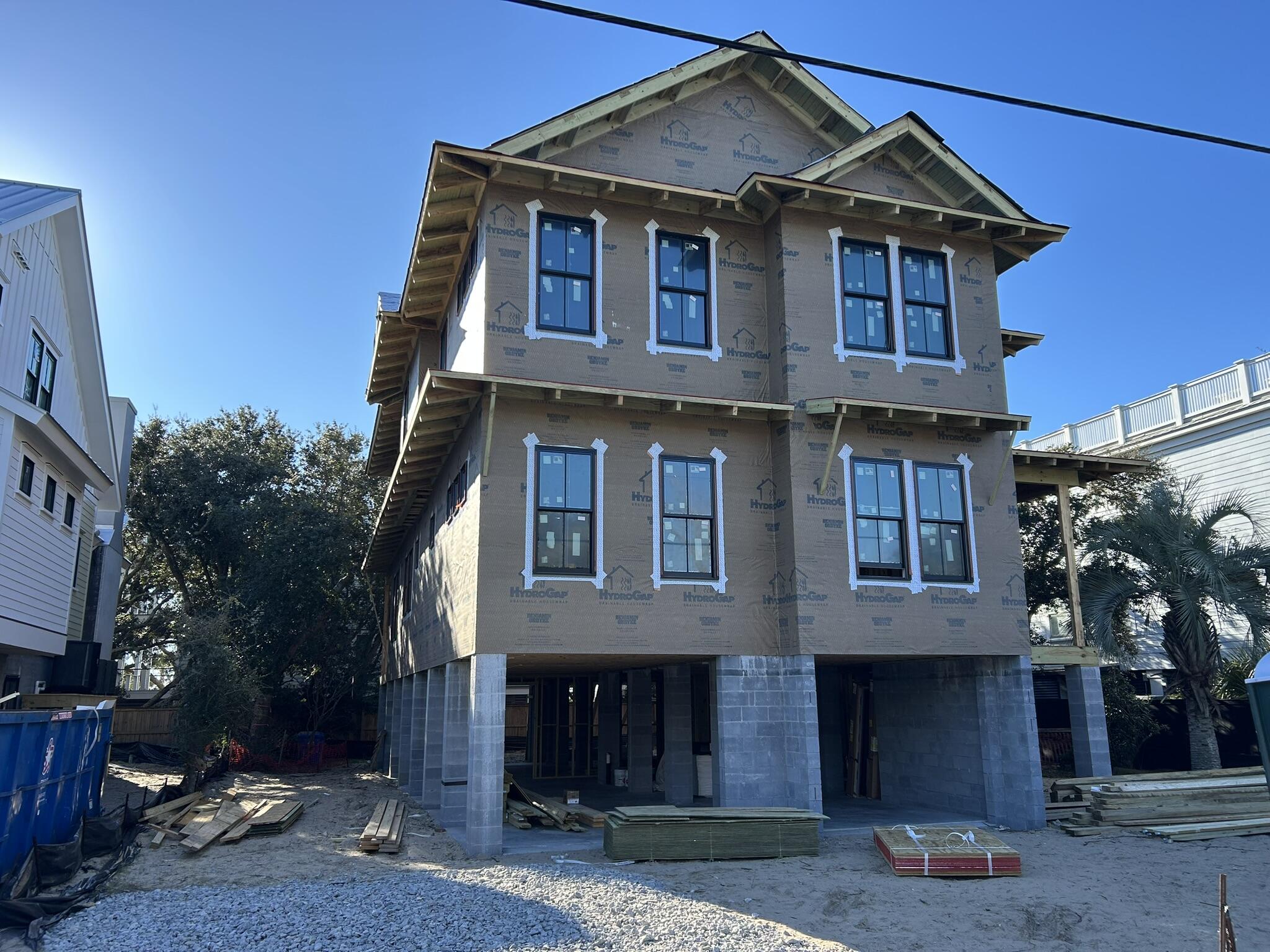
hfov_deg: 67.3
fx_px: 954
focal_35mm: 26
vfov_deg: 53.1
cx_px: 635
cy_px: 476
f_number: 1.5
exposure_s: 1/1295
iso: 50
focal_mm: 5.7
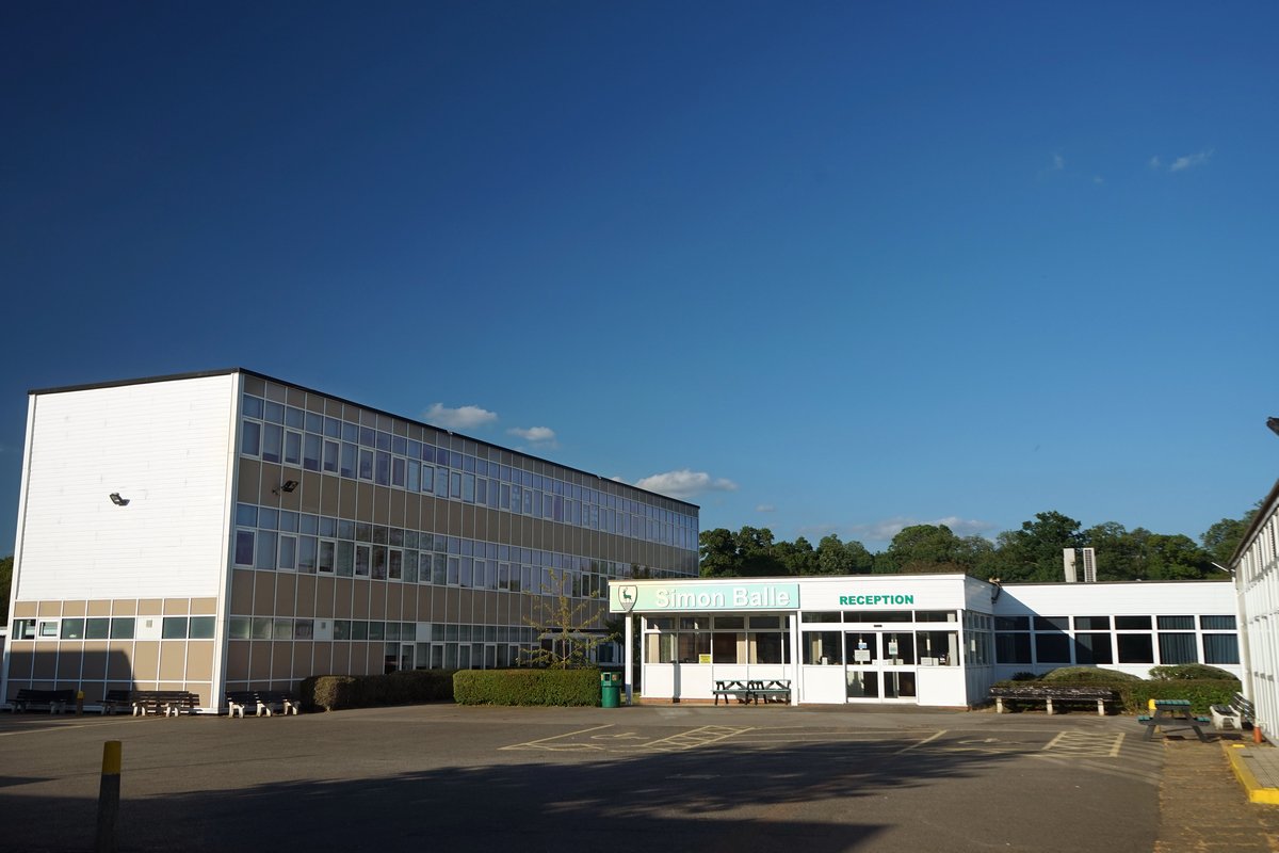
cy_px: 426
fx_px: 1137
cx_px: 640
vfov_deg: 41.1
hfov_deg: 58.7
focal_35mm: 32
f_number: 8
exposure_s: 1/125
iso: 100
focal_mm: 32
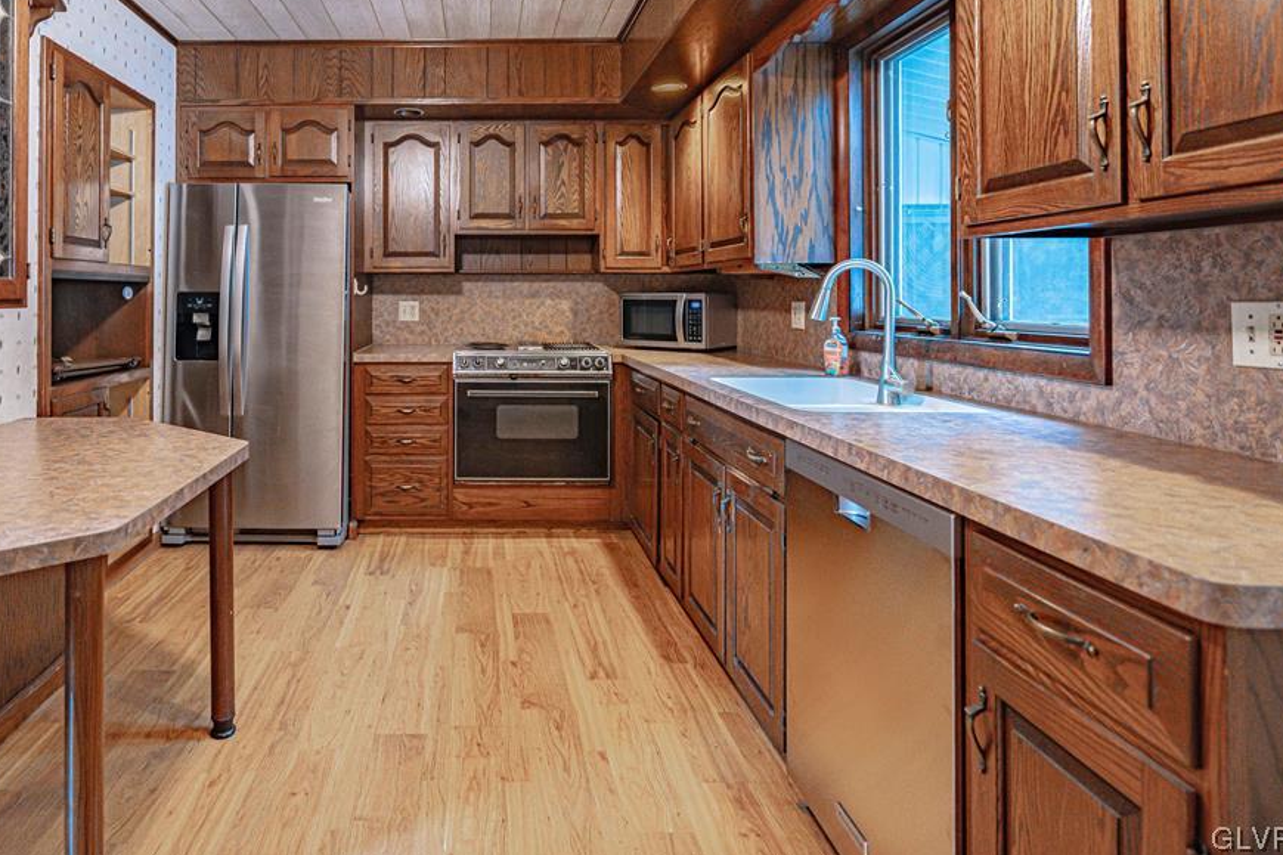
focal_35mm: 20
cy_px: 335
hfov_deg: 82.7
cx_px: 499
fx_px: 713
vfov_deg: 61.3
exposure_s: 1/100
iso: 1250
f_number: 4
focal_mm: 16
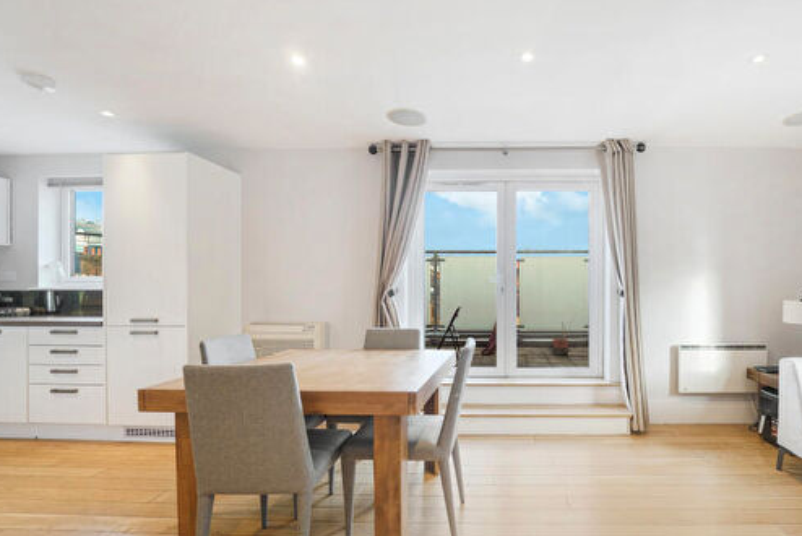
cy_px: 285
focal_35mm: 17
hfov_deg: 91.6
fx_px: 379
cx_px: 494
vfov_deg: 70.4
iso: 500
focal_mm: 12
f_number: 4
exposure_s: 1/15
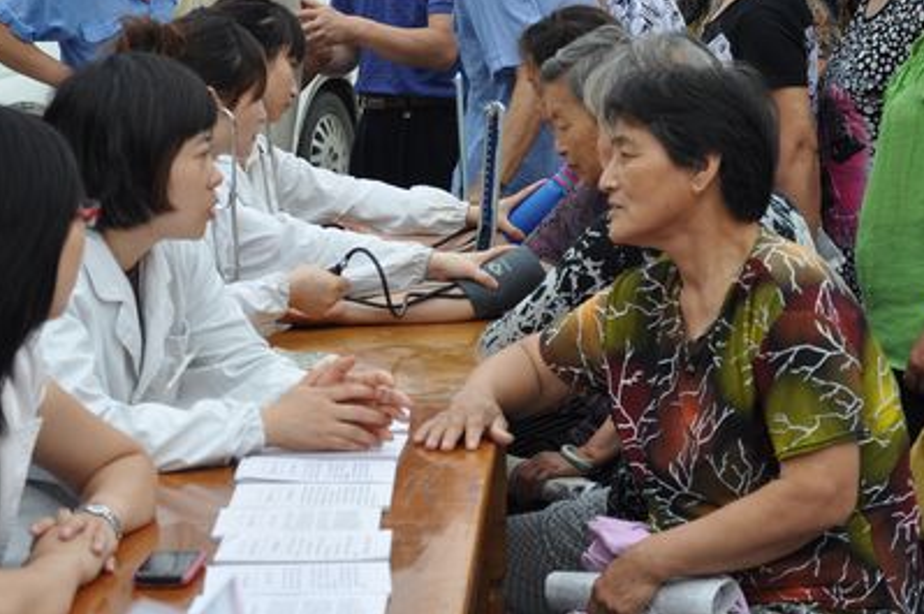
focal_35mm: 109
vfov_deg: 12.5
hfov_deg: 18.8
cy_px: 210
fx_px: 2794
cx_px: 433
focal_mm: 50
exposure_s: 1/200
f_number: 7.1
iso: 200
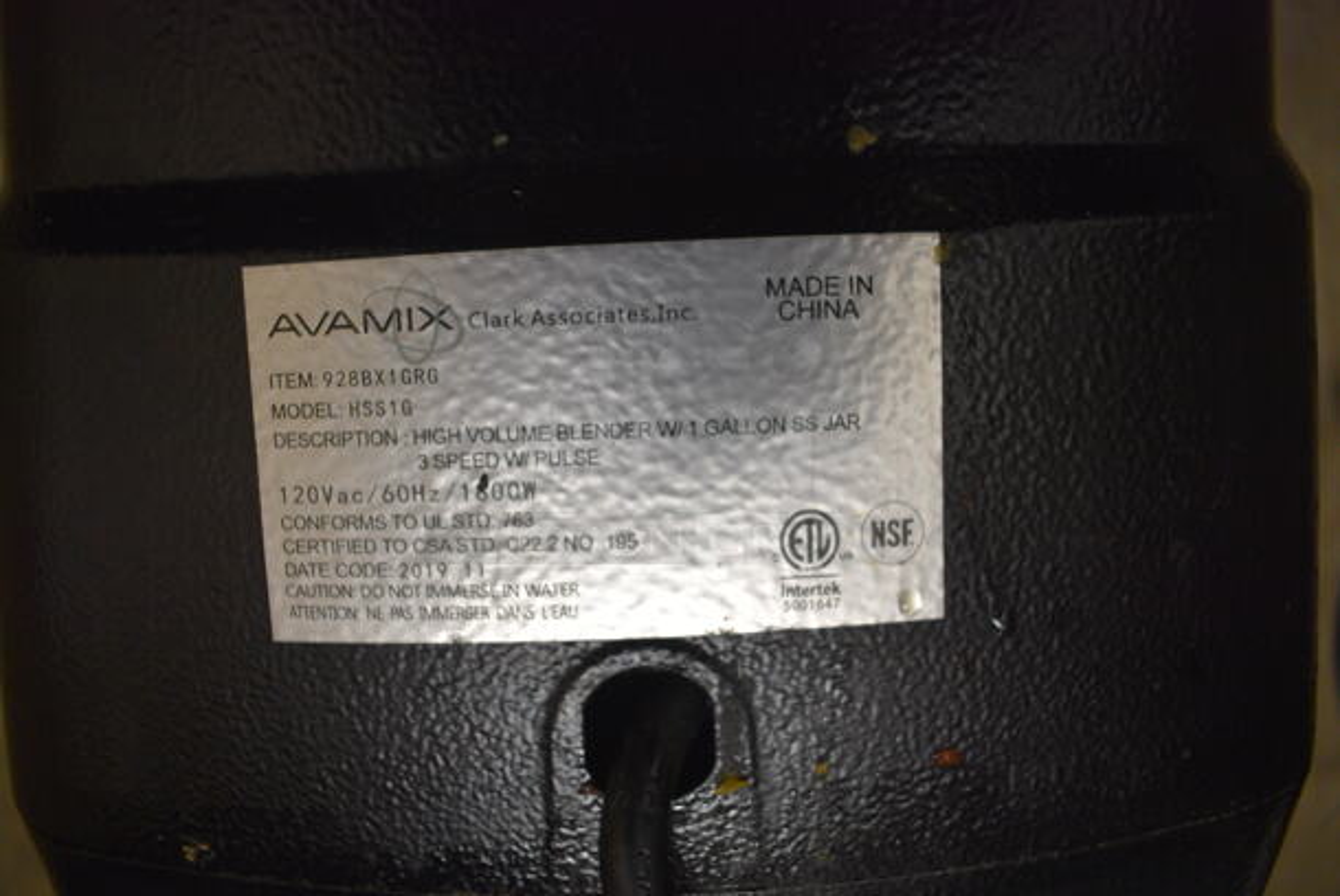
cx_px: 670
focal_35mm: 27
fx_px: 1006
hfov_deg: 67.3
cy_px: 448
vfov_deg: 48.0
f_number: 3.5
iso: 800
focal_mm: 18
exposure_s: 1/125
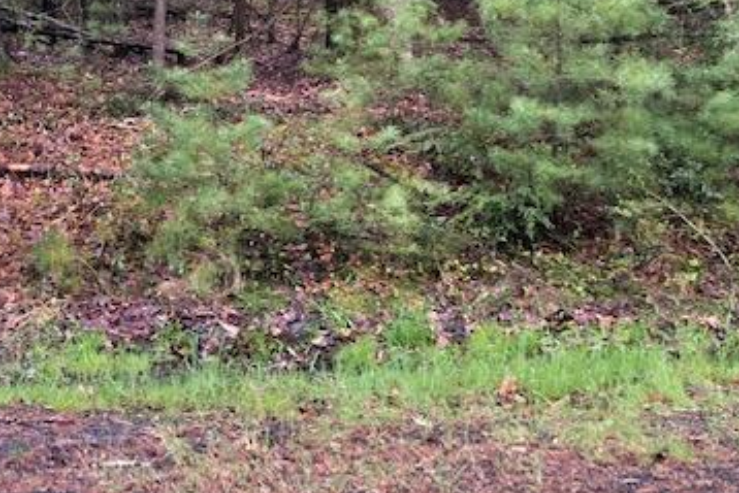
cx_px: 99
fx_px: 1068
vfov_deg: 25.0
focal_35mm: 52
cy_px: 23
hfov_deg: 36.2
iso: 25
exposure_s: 1/40
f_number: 1.8
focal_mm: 4
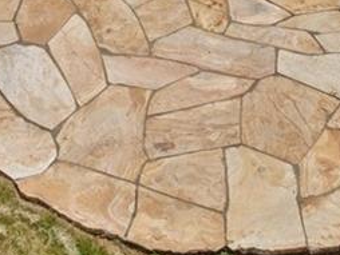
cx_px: 7
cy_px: -467
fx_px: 1485
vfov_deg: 8.5
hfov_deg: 12.9
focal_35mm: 151
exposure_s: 1/800
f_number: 2.8
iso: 150
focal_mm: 12.29
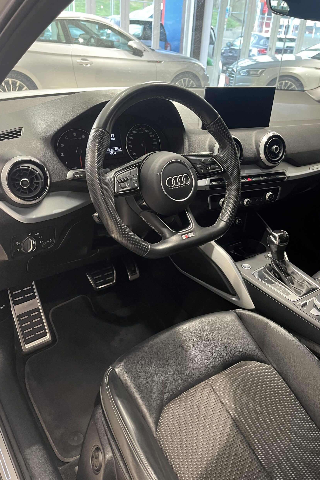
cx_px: 167
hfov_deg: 46.4
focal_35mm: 28
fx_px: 373
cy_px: 238
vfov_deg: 65.5
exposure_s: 1/50
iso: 400
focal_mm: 5.1
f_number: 1.6
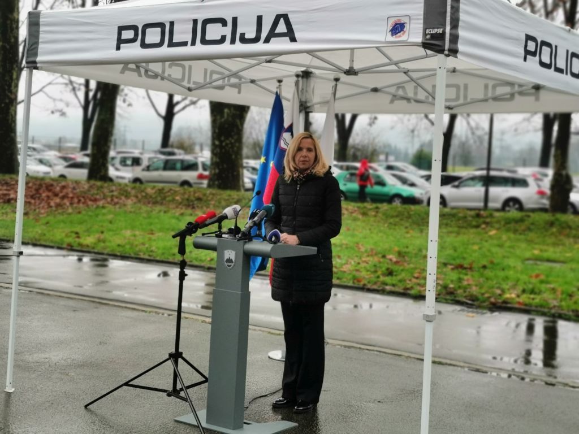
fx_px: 920
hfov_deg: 34.9
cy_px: 217
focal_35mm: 55
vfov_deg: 26.6
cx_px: 290
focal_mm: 5.56
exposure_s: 1/797
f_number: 1.6
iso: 50
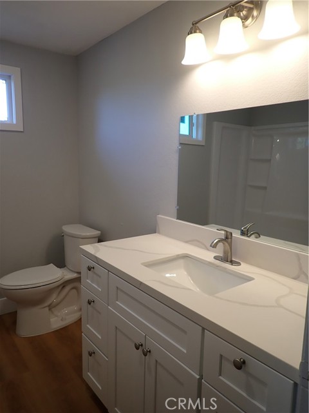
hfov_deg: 54.9
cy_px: 206
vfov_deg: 69.4
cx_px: 154
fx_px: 298
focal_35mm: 25
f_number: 2
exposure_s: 1/125
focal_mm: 4.5
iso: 125
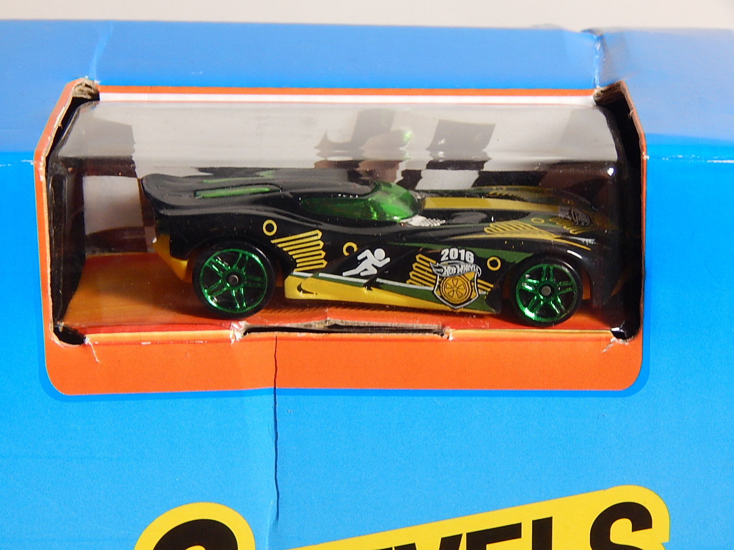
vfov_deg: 14.2
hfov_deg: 18.9
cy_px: 275
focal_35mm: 104
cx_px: 367
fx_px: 2205
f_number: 4.5
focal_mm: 18.7
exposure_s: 1/30
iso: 280
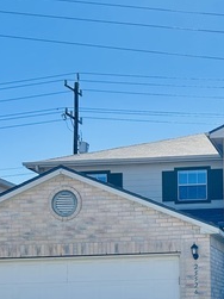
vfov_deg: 23.1
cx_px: 239
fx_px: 717
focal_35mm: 83
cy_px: 260
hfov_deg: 17.2
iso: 50
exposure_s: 1/2841
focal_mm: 5.7
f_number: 1.5
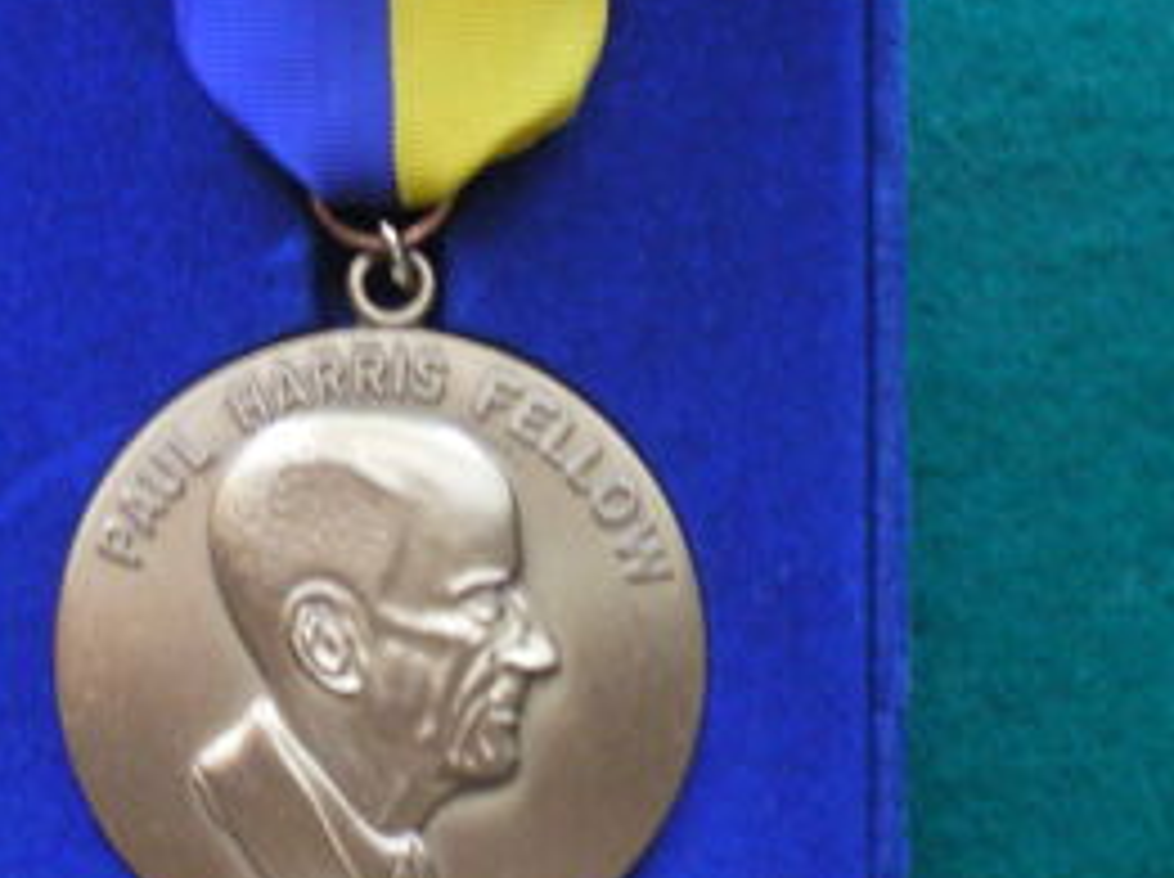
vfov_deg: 21.0
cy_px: 387
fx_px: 2371
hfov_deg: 27.6
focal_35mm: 70
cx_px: 351
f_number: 3.1
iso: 400
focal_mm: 6.3
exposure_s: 1/13
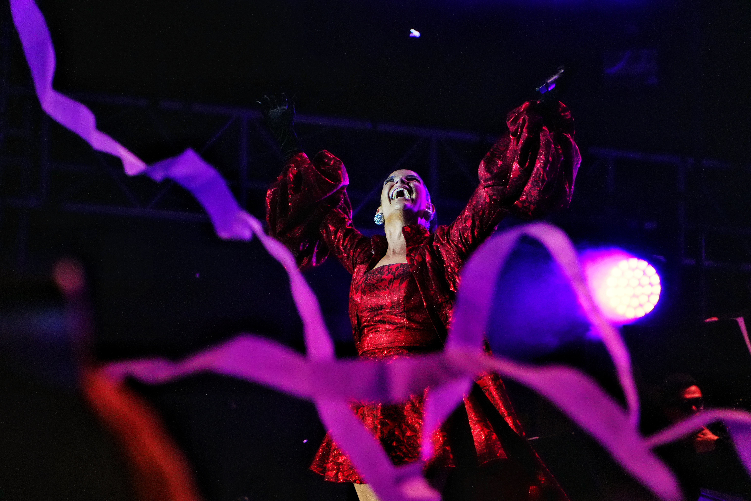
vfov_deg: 8.7
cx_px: 376
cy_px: 250
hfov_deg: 13.0
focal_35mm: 158
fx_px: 3285
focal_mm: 105
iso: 3200
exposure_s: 1/2500
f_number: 4
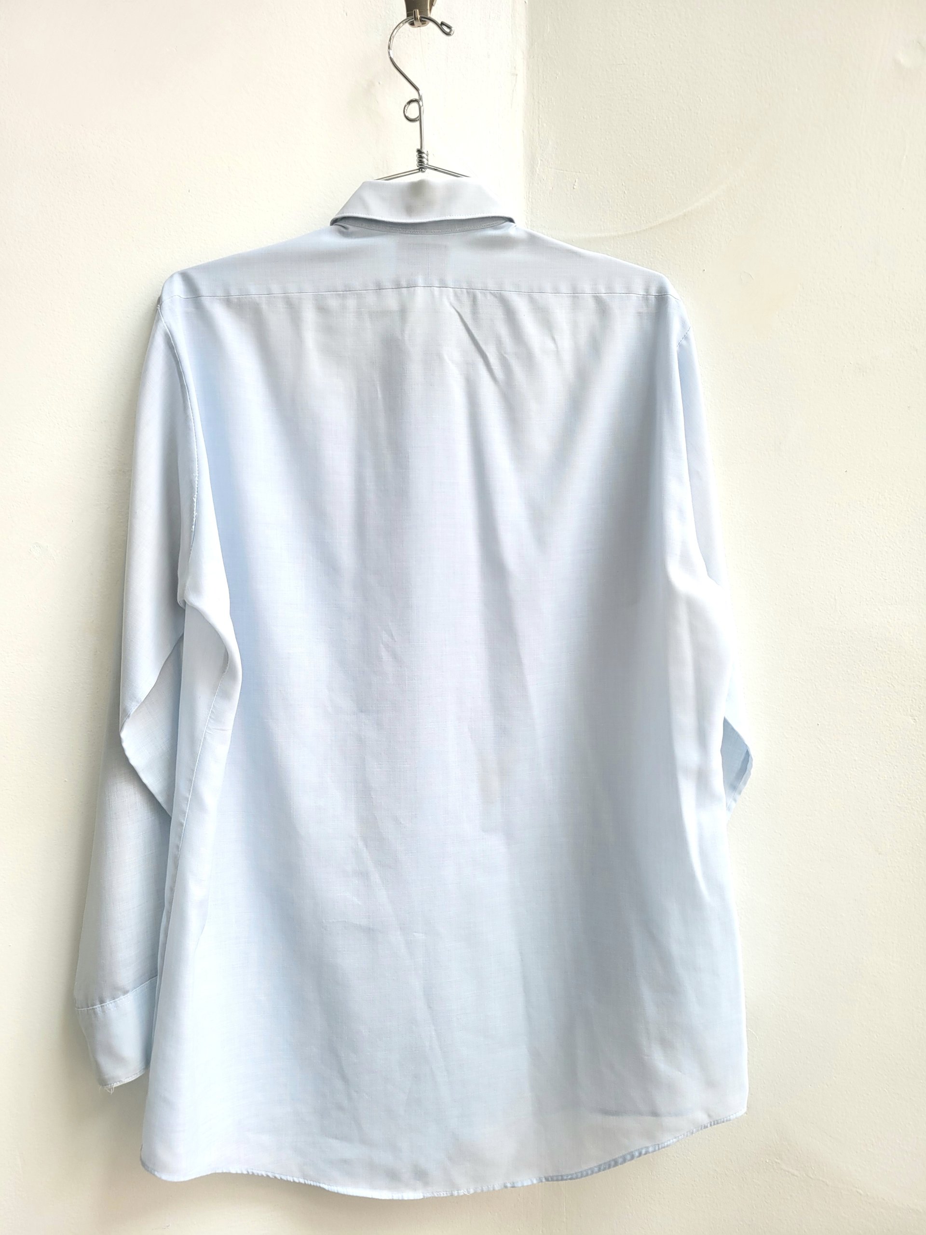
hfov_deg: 53.1
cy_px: 618
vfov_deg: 67.3
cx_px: 463
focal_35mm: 26
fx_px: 927
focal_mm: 5.4
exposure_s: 1/123
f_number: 1.8
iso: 40
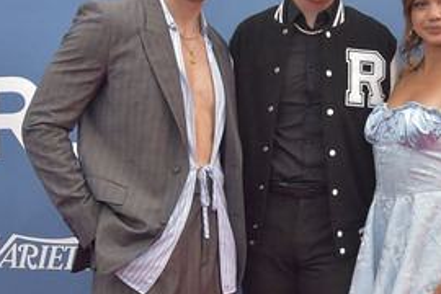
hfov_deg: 47.4
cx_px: 307
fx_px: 490
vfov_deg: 33.2
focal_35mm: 40
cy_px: 111
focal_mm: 24
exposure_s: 1/250
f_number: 7.1
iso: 250
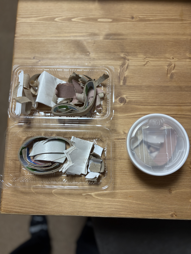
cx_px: 96
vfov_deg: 67.3
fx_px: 191
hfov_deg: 53.1
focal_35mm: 26
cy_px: 127
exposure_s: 1/60
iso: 100
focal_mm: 5.96
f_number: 1.6
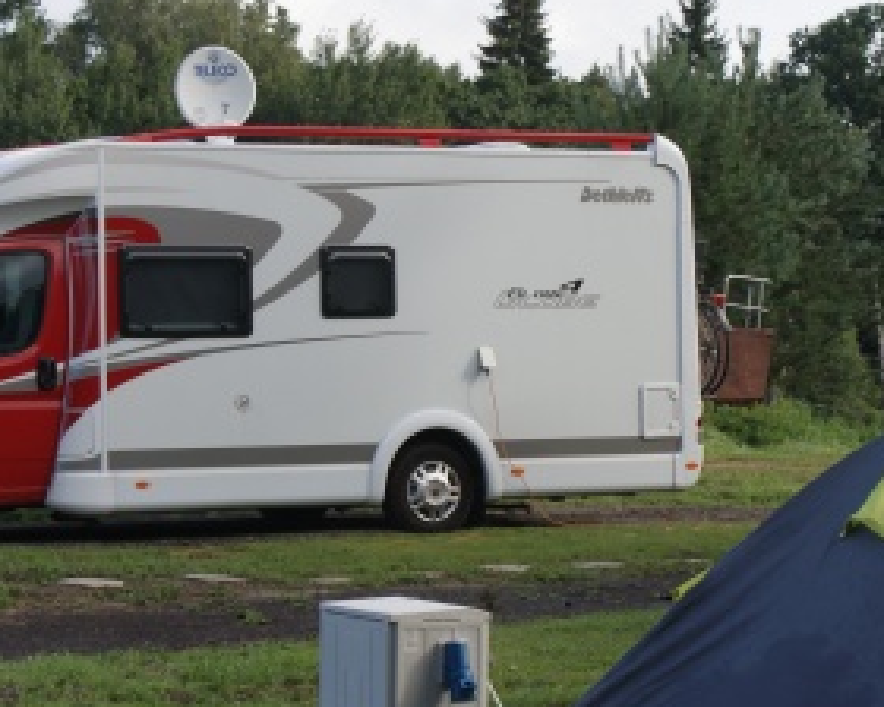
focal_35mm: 136
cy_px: 612
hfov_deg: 14.2
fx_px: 3558
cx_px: 537
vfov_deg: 11.3
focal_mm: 45
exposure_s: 1/125
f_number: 8
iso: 100
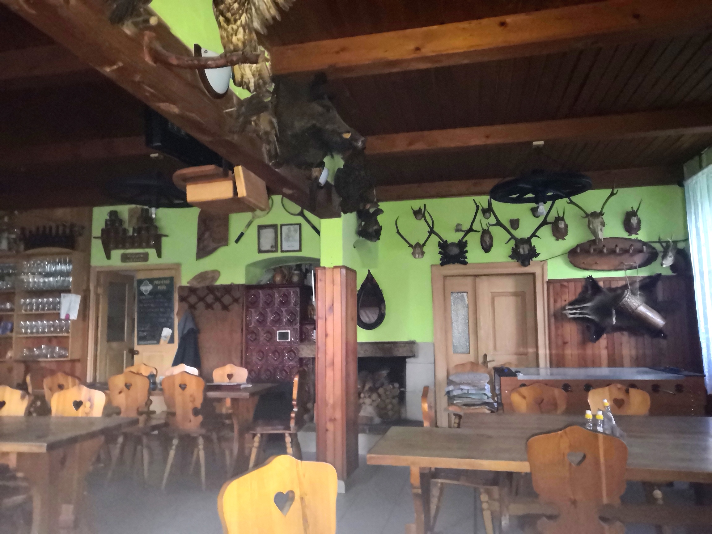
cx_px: 356
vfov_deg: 51.4
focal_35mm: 27
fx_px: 555
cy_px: 267
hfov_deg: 65.3
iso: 1250
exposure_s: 1/12.5
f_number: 1.8
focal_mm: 3.95
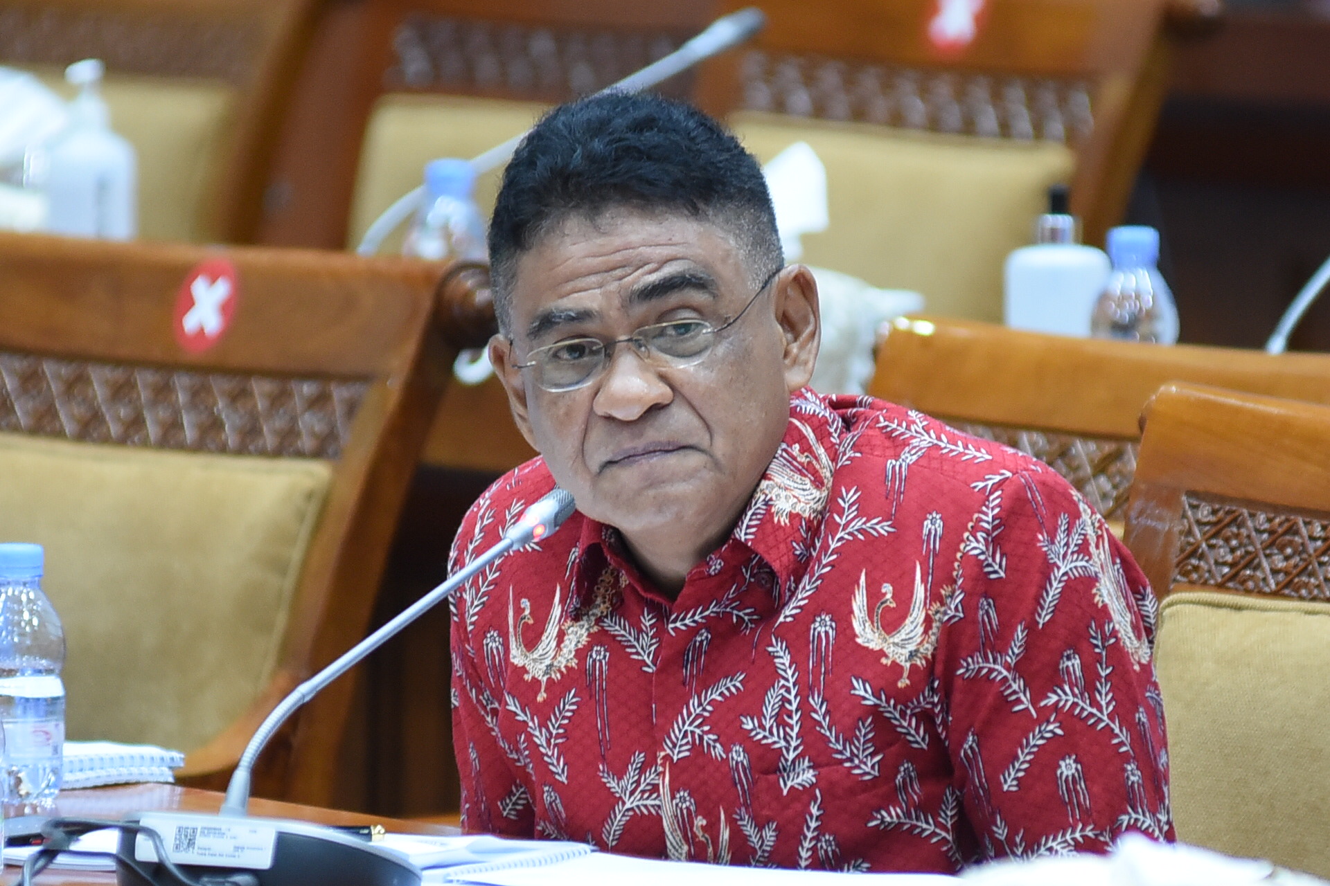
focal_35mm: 200
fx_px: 7388
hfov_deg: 10.3
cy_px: 443
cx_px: 665
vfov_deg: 6.9
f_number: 2.8
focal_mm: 200
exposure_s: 1/250
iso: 2500
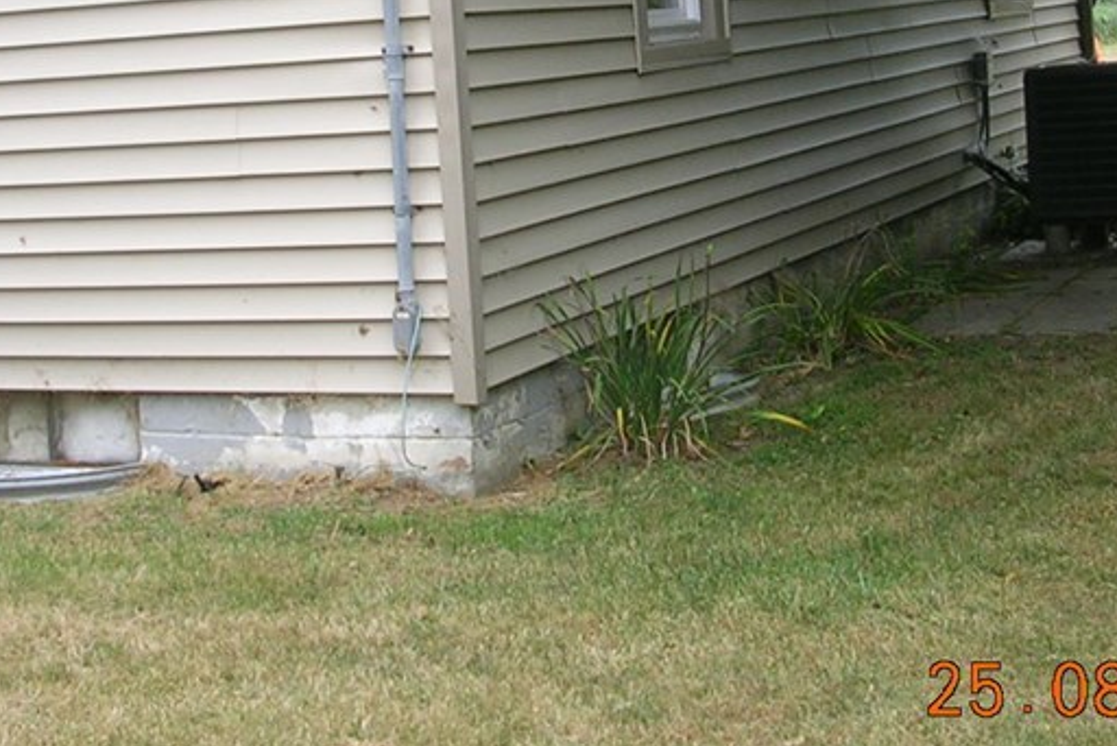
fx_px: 2452
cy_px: 26
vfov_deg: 17.0
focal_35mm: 79
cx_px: 602
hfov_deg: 25.7
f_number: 2.8
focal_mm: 5.8
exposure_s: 1/142
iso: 50
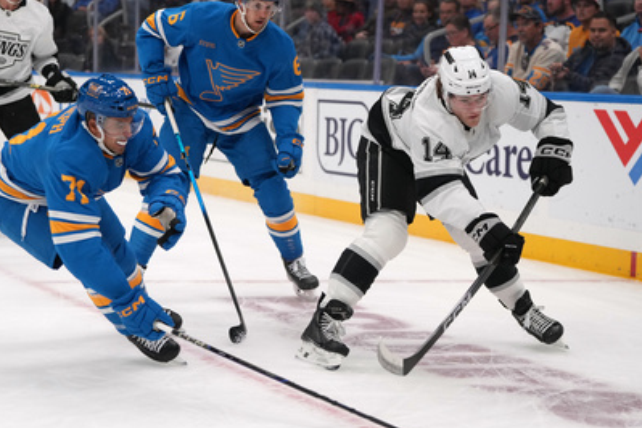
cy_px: 210
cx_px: 301
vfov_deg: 14.4
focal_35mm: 95
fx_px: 1694
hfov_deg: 21.5
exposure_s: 1/2500
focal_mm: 74
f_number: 2.8
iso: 1250
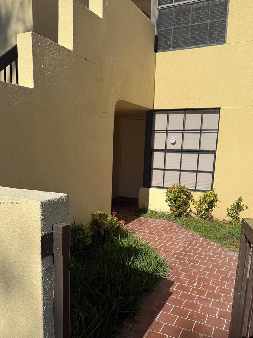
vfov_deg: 59.5
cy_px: 204
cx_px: 112
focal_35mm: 30
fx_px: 292
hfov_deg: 46.7
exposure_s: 1/6711
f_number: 1.78
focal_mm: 6.76
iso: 80
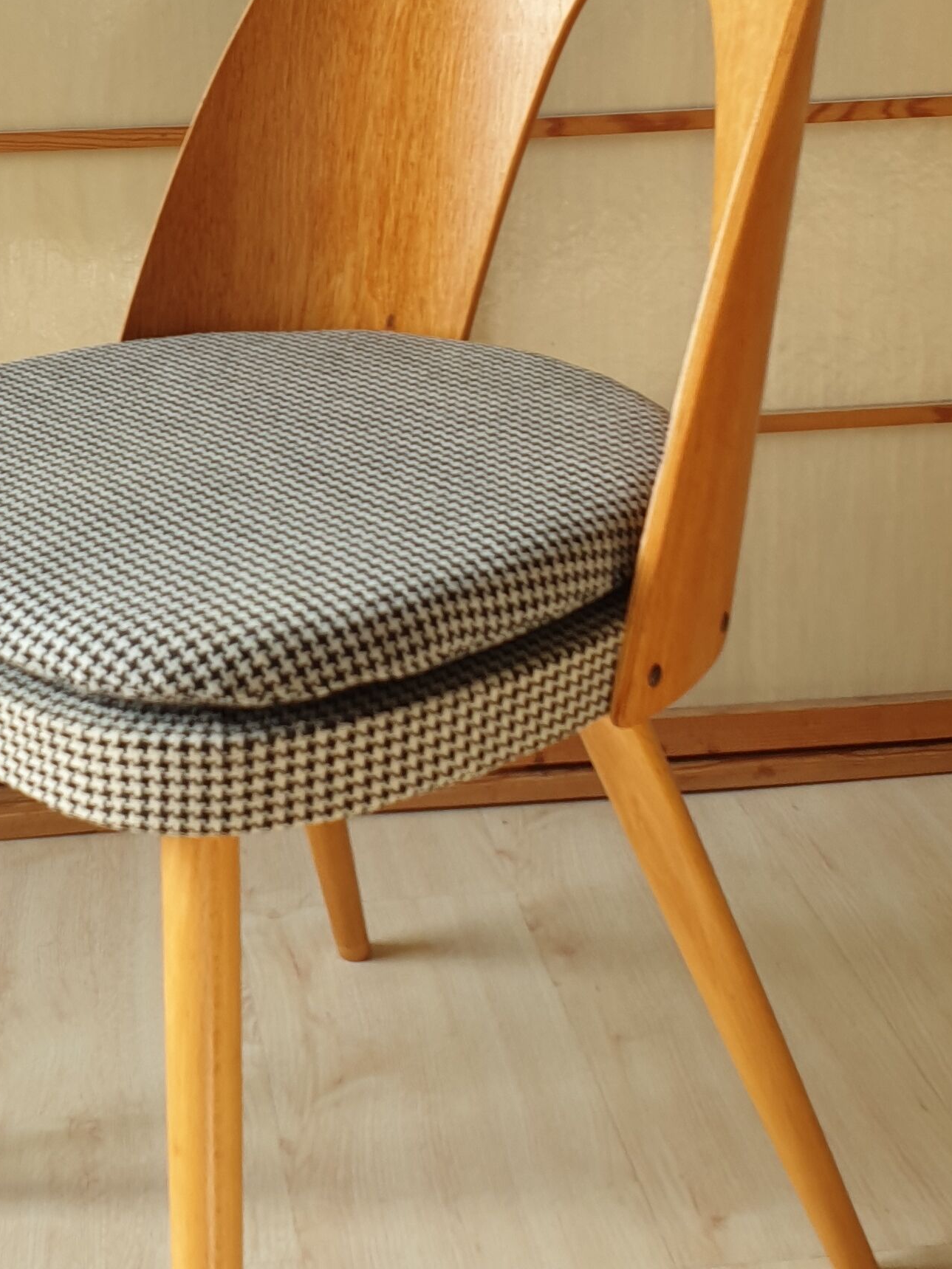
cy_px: 312
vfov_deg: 31.1
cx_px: 269
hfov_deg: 23.8
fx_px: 2237
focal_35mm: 61
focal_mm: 4.3
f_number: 2.4
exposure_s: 1/115
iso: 50
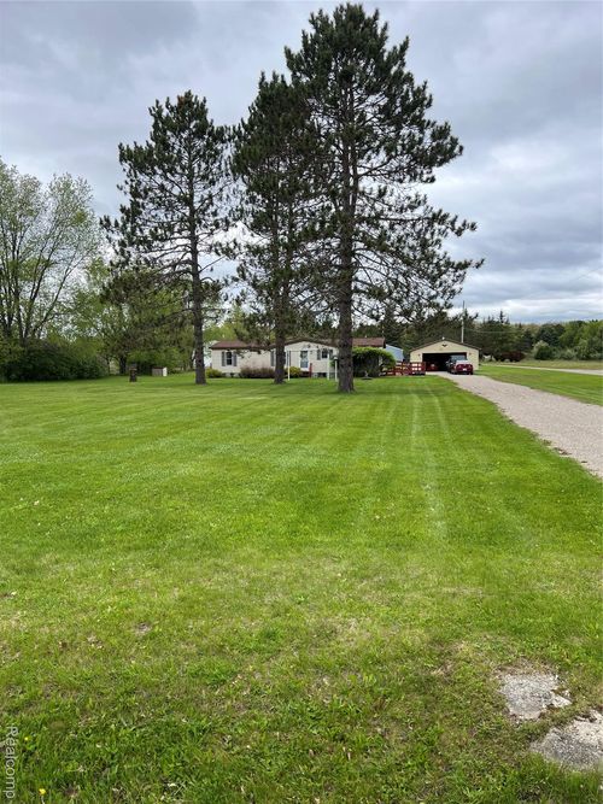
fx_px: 604
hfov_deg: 53.0
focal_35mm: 26
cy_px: 402
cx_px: 302
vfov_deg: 67.3
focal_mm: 5.7
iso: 50
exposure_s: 1/1488
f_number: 1.5
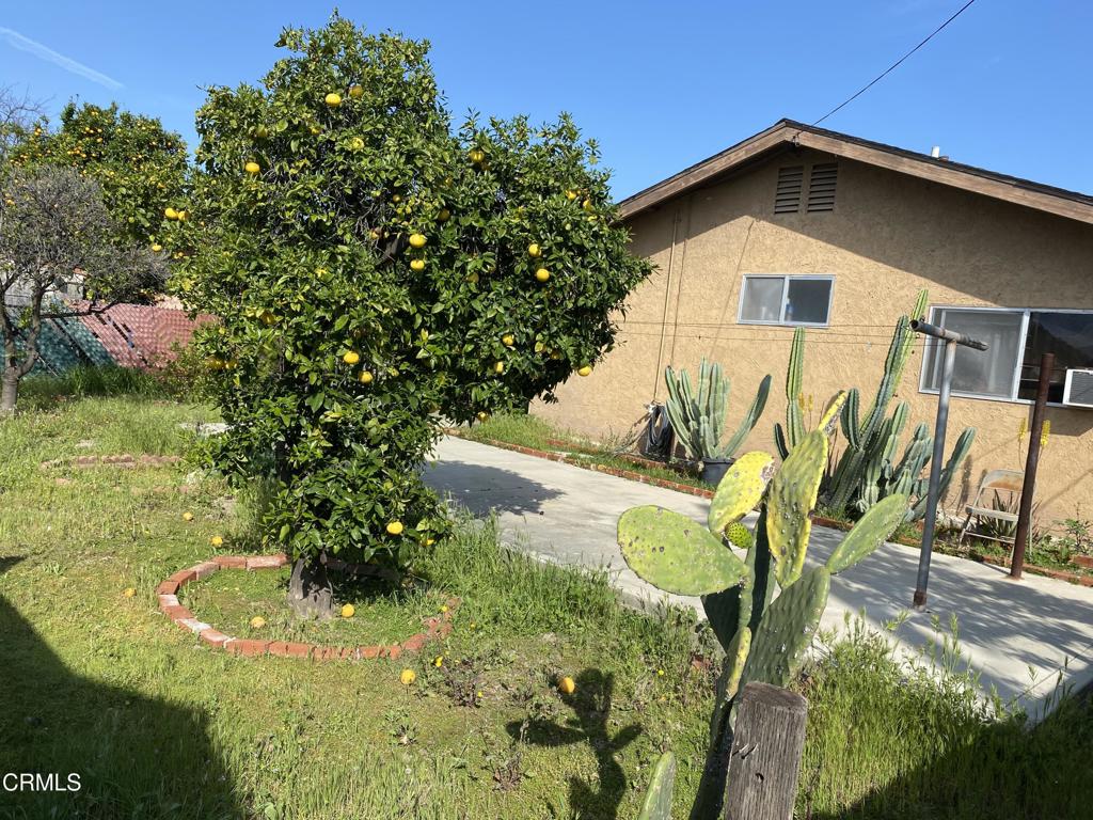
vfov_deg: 53.1
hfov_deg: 67.3
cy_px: 410
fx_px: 821
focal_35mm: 26
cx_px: 546
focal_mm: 4.25
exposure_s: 1/2028
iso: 32
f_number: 1.8
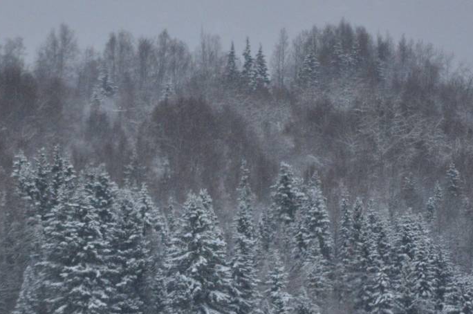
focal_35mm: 947
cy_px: 334
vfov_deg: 1.4
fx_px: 12425
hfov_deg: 2.2
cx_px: 157
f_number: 5.6
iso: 800
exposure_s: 1/1000
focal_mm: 270
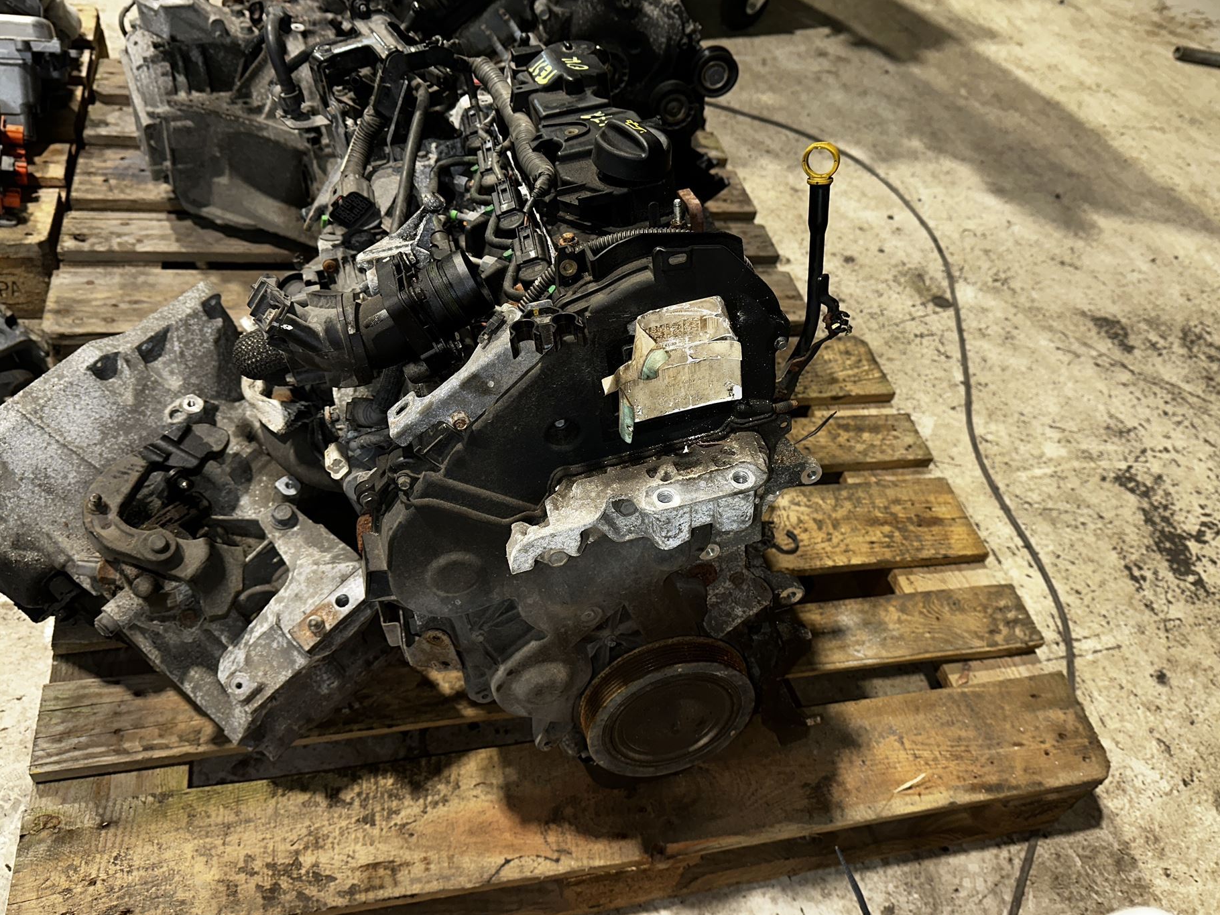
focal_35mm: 27
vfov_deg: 51.3
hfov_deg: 65.3
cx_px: 621
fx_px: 952
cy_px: 438
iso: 50
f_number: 1.78
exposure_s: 1/33
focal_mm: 6.86
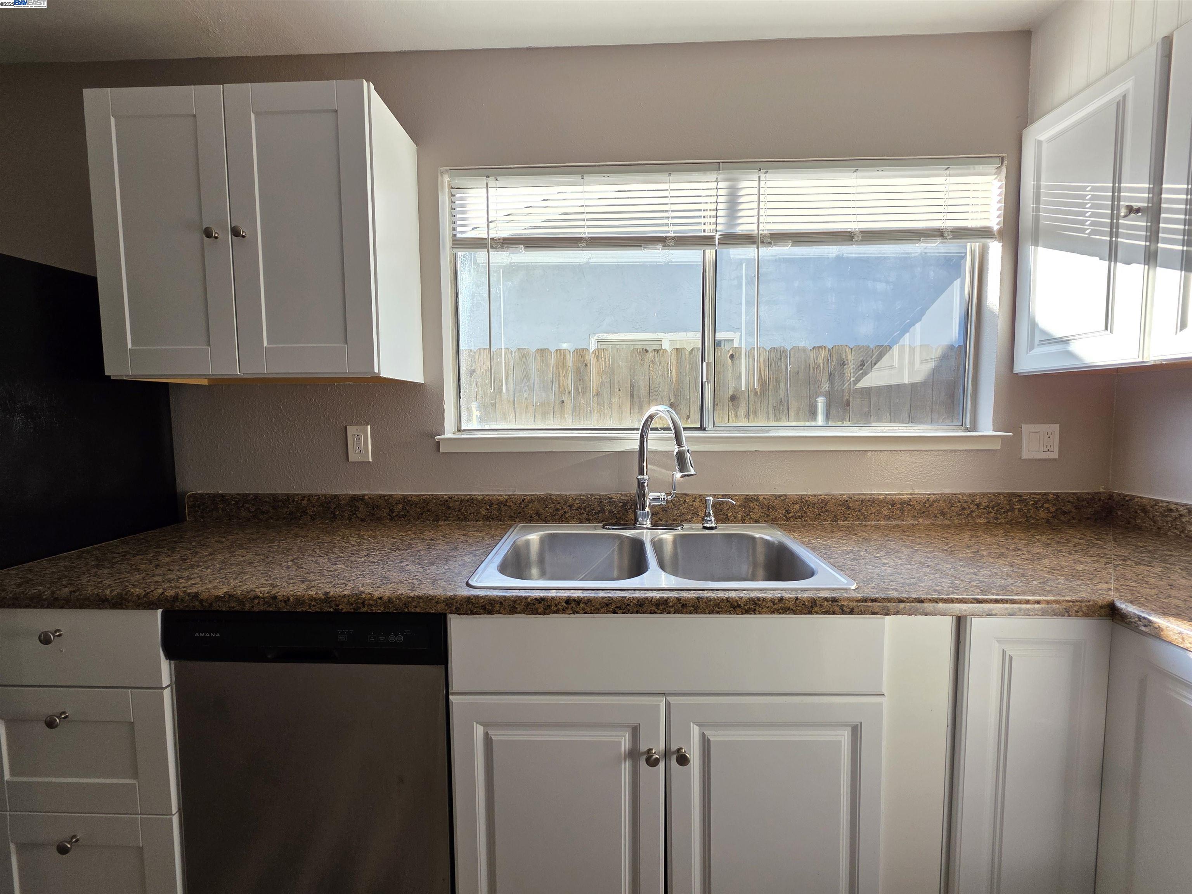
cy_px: 447
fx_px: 448
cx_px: 596
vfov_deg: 89.9
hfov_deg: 106.2
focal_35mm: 13
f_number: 1.9
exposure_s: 1/359
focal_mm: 2.2
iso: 100
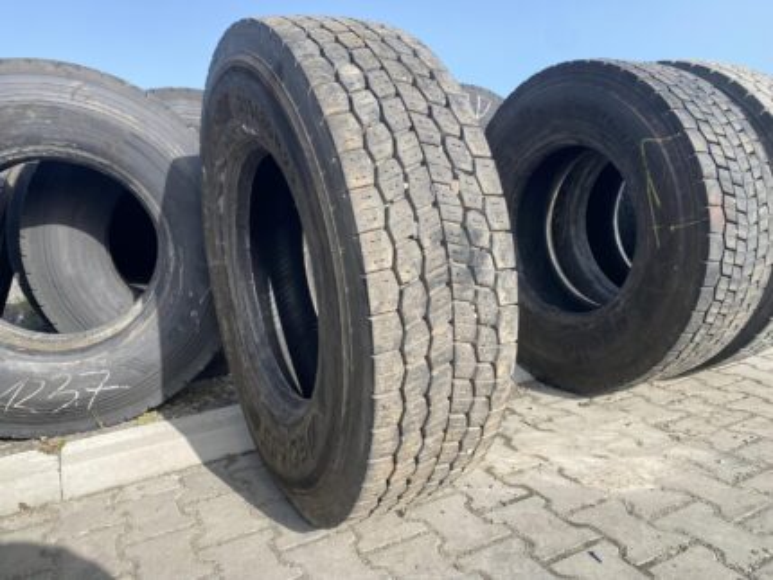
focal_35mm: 26
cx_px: 386
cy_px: 290
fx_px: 581
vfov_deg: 53.1
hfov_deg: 67.3
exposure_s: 1/1082
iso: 32
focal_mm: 4.25
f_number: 1.8
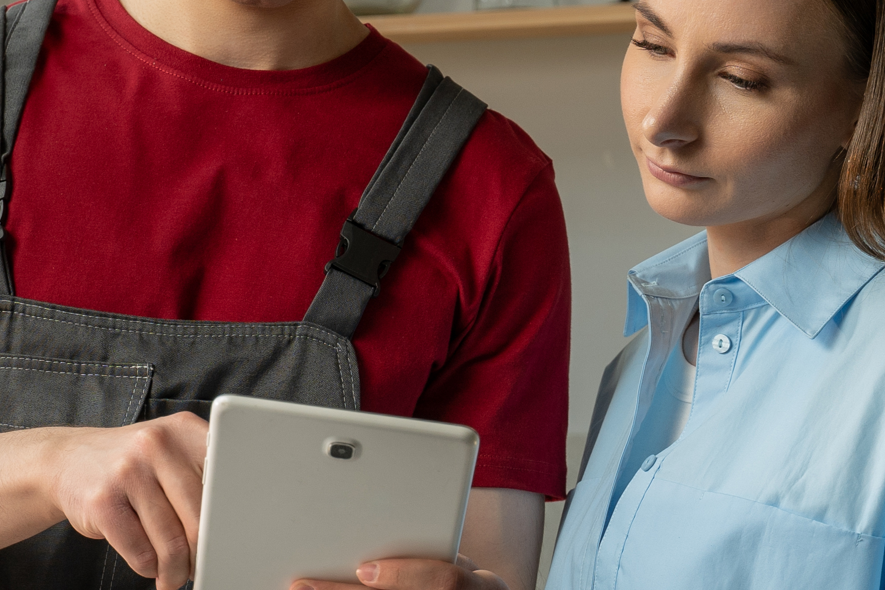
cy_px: 375
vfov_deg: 9.5
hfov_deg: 14.2
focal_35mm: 144
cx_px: 377
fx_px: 3540
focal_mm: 42
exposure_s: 1/50
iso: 200
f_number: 4.5
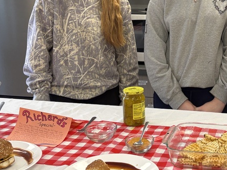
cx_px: 180
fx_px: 407
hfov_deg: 30.5
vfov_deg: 23.4
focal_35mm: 62
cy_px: 41
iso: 80
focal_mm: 5.96
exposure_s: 1/120
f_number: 1.6
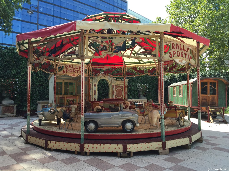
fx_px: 192
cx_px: 114
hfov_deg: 61.7
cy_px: 86
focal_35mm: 29
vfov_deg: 48.2
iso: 32
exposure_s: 1/416
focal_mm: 4.15
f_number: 2.2
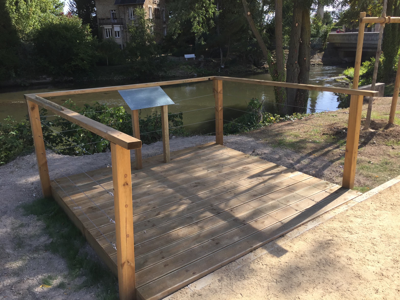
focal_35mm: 29
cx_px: 200
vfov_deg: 48.2
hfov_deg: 61.7
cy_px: 150
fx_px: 335
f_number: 2.2
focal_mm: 4.15
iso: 32
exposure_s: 1/879
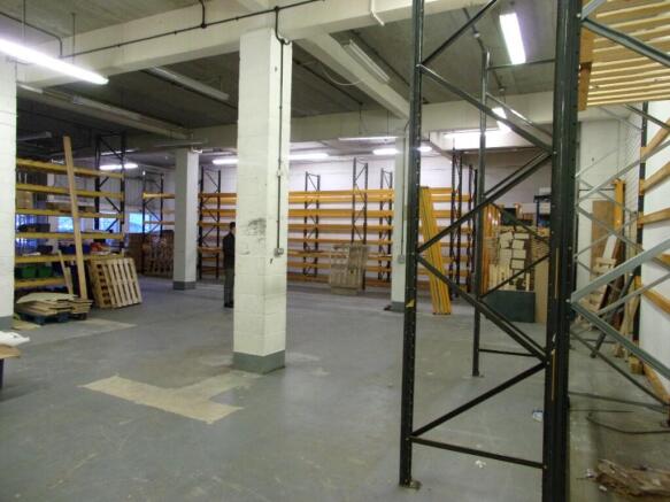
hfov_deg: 69.4
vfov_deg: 54.9
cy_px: 251
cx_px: 335
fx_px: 484
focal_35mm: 25
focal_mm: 4.5
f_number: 3.6
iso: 344
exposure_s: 1/45
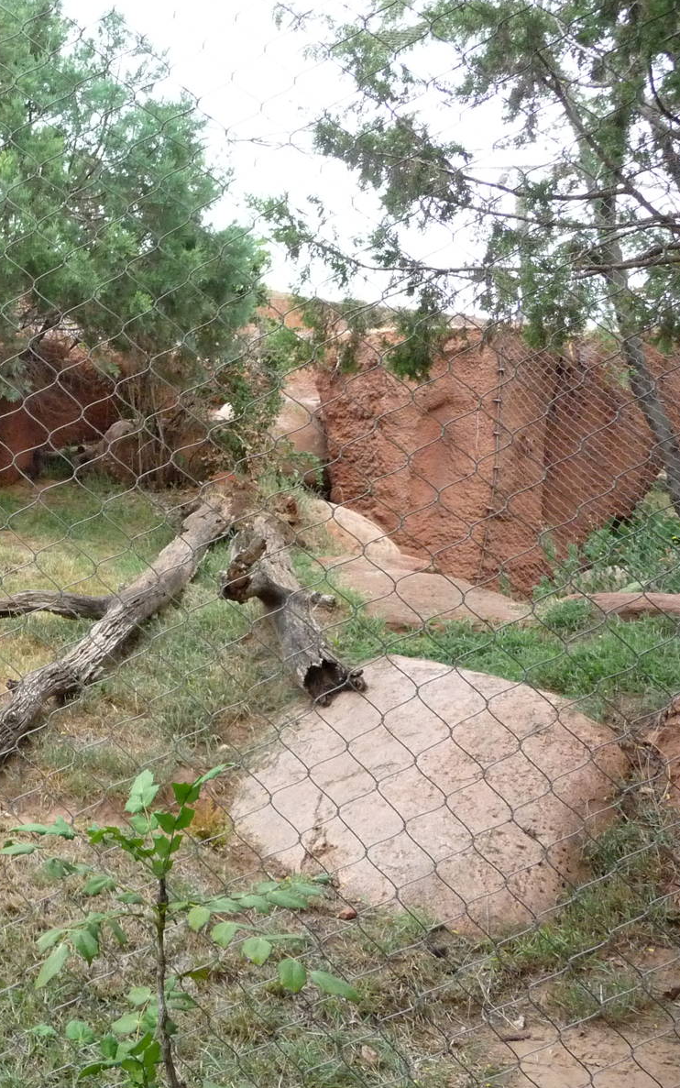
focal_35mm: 40
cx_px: 5
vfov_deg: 49.3
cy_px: 539
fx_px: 1186
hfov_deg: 29.9
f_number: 3.3
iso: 400
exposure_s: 1/500
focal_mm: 4.7
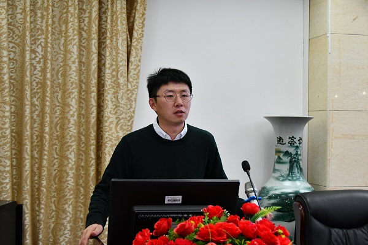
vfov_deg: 25.1
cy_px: 122
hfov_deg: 36.9
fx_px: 552
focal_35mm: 54
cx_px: 184
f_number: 4.2
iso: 2500
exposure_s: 1/160
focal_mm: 36
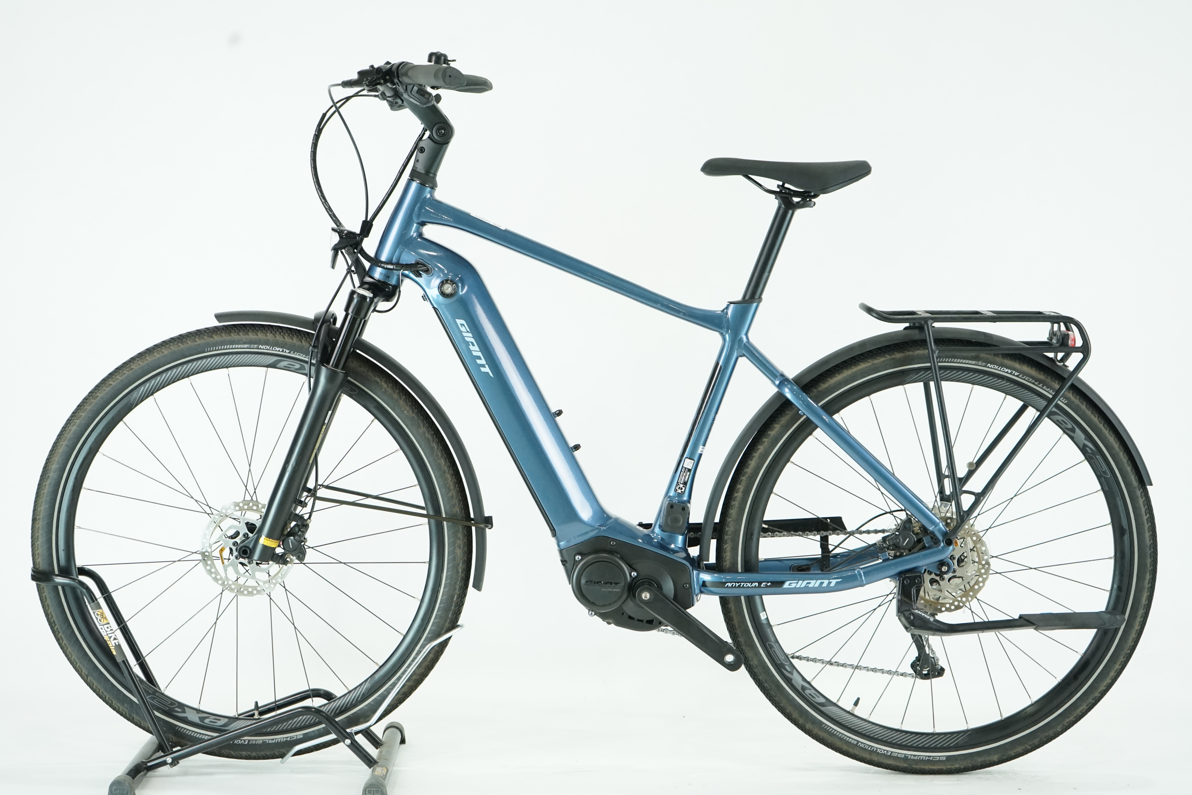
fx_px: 2119
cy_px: 398
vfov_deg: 21.2
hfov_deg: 31.4
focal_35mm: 64
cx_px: 596
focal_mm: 64
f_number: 5.6
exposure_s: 1/200
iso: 2500
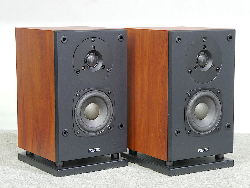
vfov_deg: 16.4
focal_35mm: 90
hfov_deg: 21.8
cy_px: 94
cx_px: 125
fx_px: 650
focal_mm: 16.1
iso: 200
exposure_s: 1/3.2
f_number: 4.9
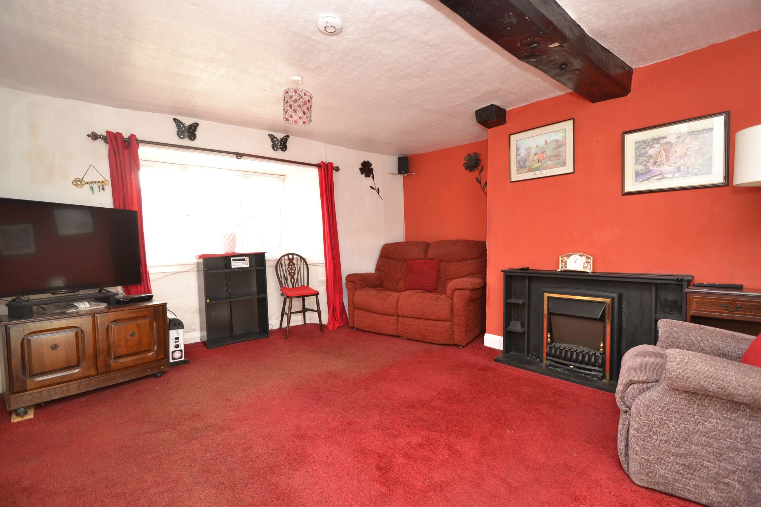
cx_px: 380
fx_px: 317
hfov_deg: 100.4
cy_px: 254
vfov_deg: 77.3
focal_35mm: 15
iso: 450
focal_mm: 10
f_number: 3.5
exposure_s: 1/60
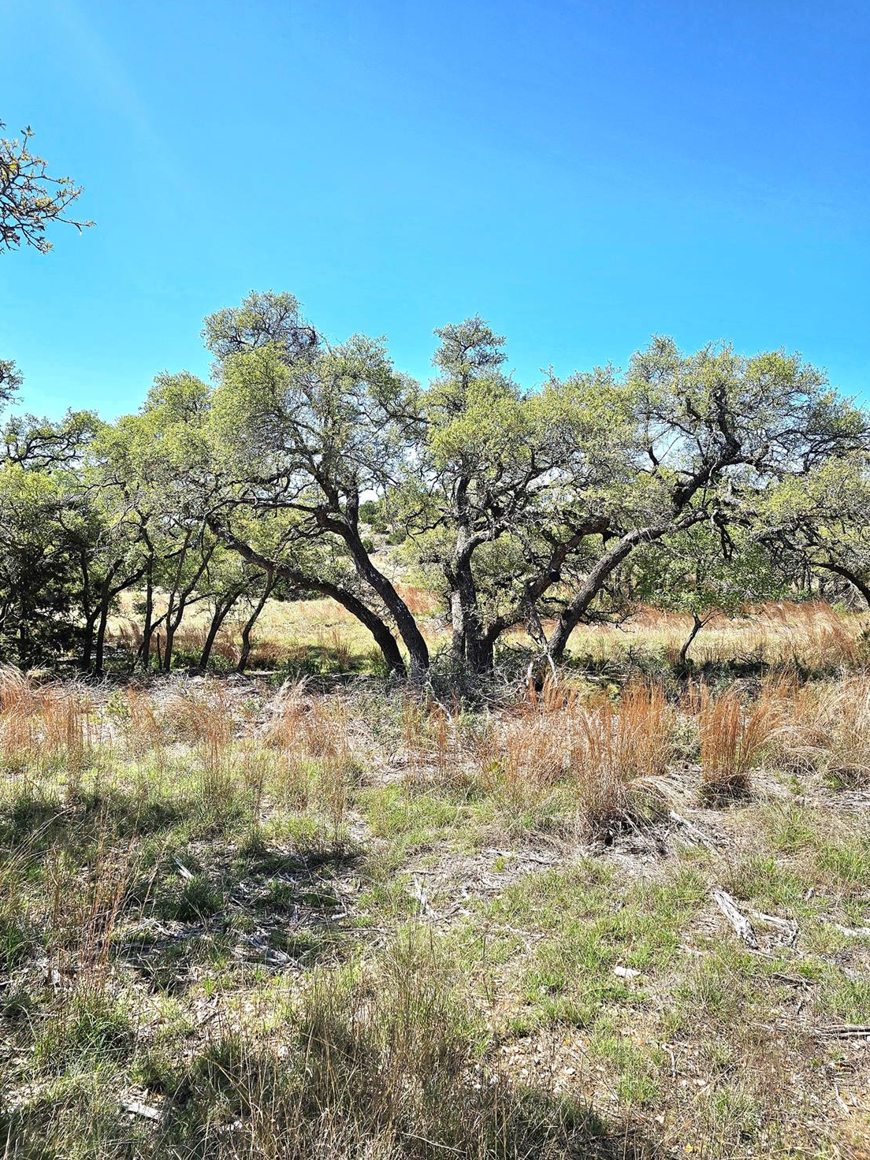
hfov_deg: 56.8
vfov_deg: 71.6
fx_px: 804
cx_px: 433
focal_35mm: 24
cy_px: 570
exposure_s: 1/833
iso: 12
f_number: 1.7
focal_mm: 6.3
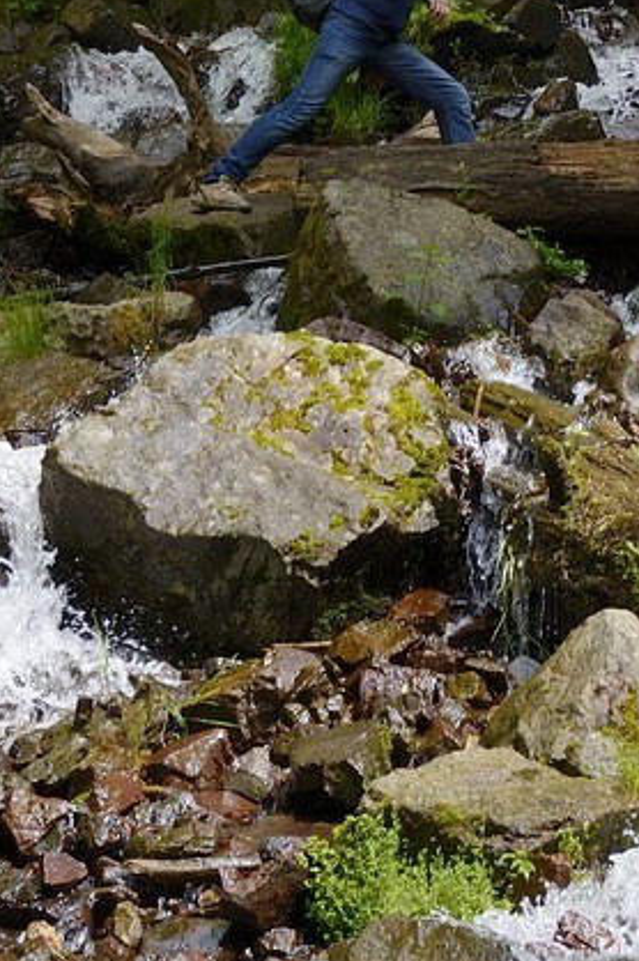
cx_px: 615
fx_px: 5920
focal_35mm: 222
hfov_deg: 6.2
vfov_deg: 8.9
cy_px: -800
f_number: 9
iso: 200
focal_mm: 58
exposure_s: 1/200
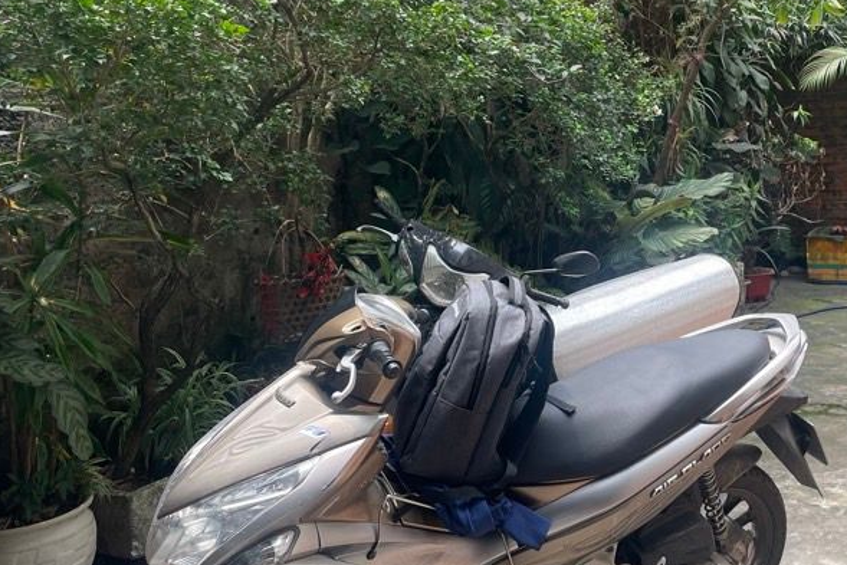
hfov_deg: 41.2
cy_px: 184
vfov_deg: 28.5
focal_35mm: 47
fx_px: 1106
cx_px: 584
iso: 32
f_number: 1.6
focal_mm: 4.2
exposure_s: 1/356
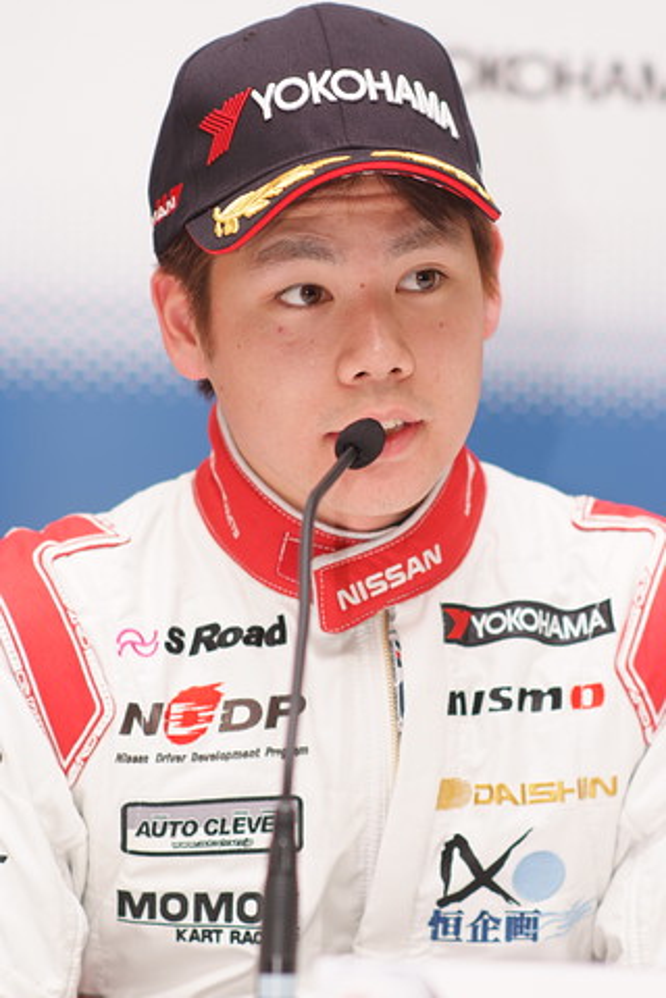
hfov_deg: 8.7
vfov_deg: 13.0
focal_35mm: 158
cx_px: 333
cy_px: 499
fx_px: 4384
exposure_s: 1/125
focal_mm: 105
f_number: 2.8
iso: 200
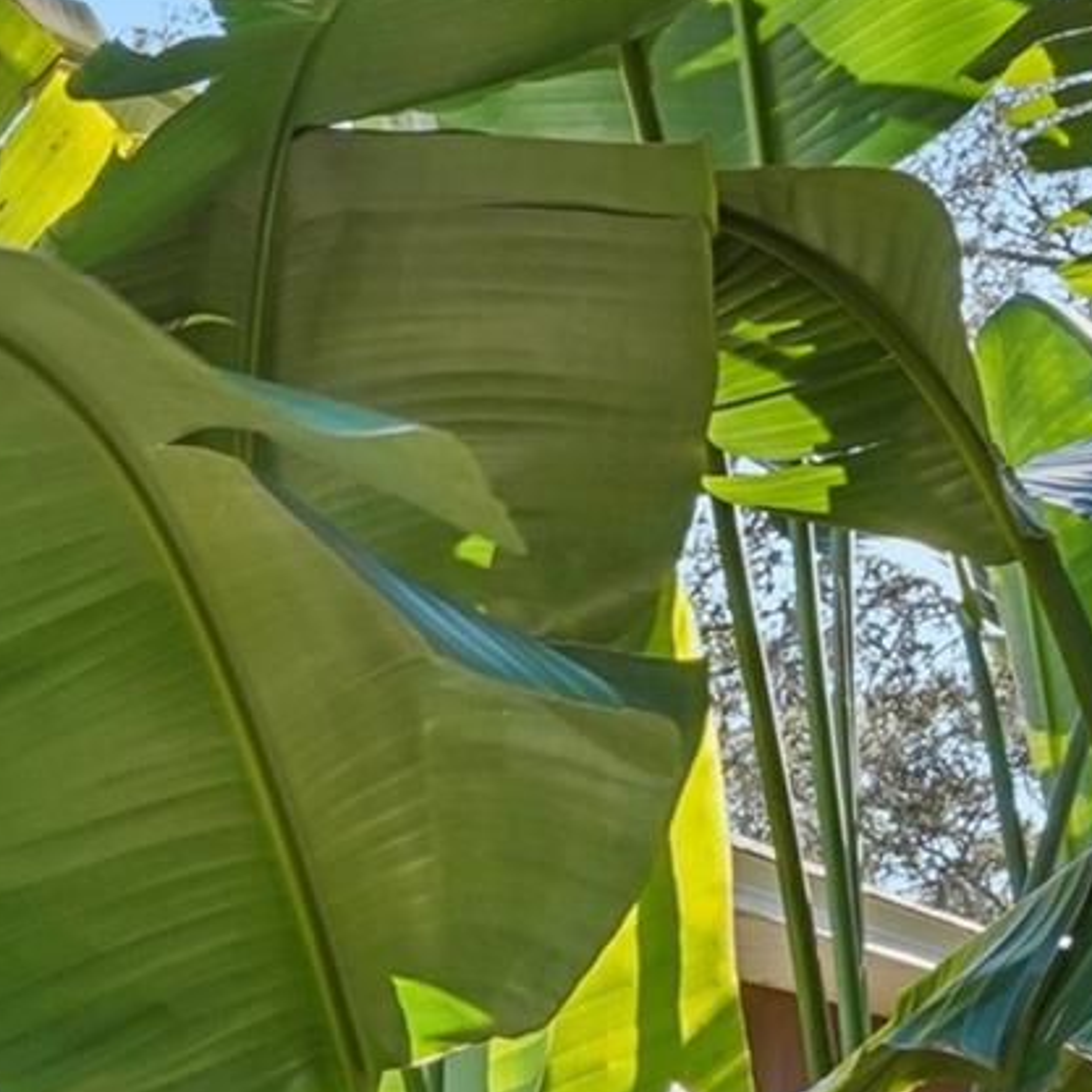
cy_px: 1377
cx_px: -880
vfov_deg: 18.5
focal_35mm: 88
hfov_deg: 16.5
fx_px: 3141
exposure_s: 1/13
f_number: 20
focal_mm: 18
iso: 400
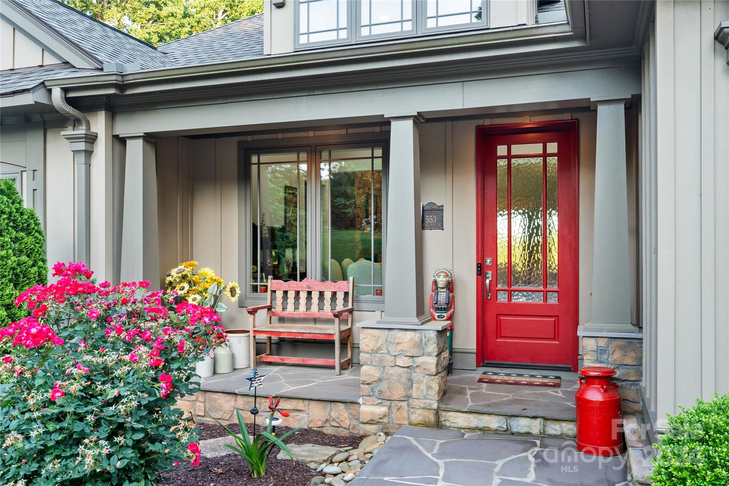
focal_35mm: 31
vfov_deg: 42.3
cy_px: 243
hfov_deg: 60.3
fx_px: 628
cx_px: 364
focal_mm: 21
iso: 100
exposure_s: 1/13
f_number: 8
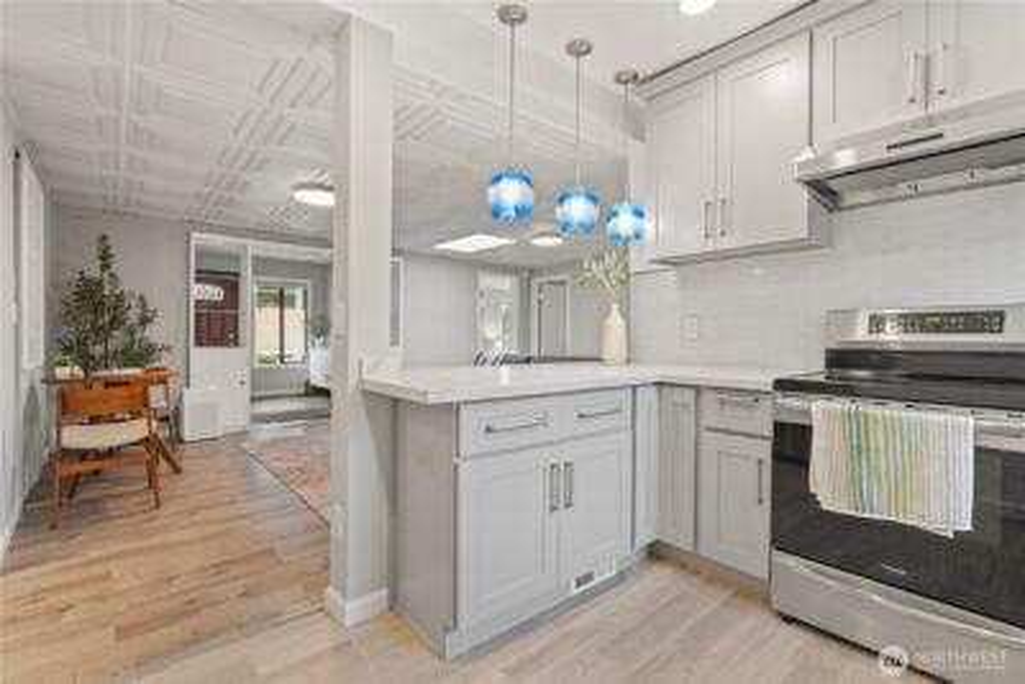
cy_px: 342
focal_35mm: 16
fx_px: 456
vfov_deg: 73.8
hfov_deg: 96.7
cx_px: 512
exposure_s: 2
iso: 100
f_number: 11
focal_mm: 16
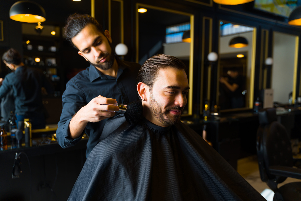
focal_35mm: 30
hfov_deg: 61.9
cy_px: 100
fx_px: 251
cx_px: 150
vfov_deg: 43.6
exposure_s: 1/160
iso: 100
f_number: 2.8
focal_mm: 30
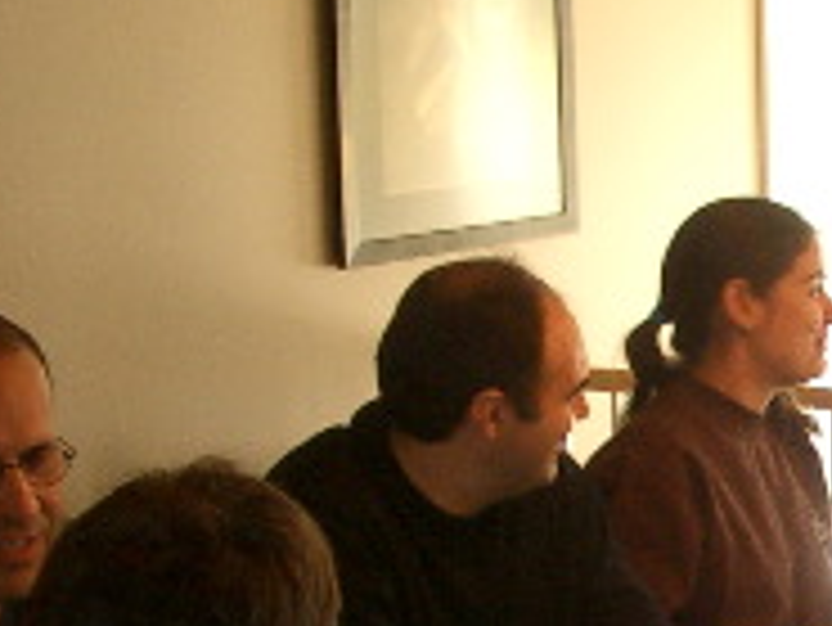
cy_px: 649
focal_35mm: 121
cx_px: 1079
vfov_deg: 12.1
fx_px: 2910
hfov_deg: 15.5
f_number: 2.6
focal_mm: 5.8
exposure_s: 1/40
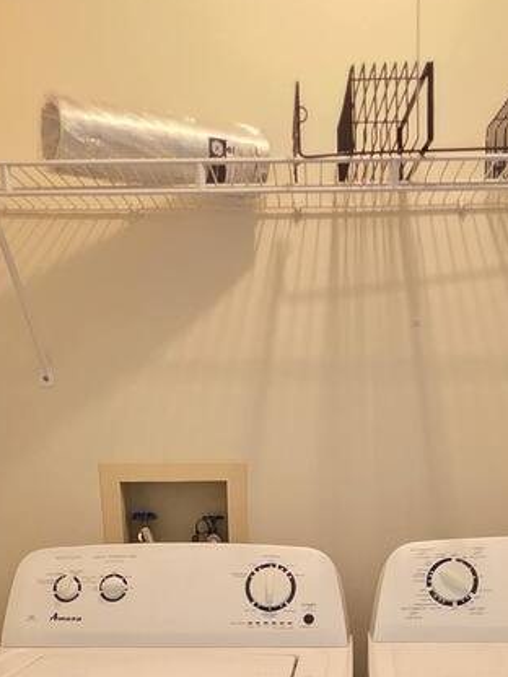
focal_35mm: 45
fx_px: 881
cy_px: 752
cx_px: 319
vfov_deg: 35.6
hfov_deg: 32.0
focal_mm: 2.2
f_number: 1.9
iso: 800
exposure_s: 1/60
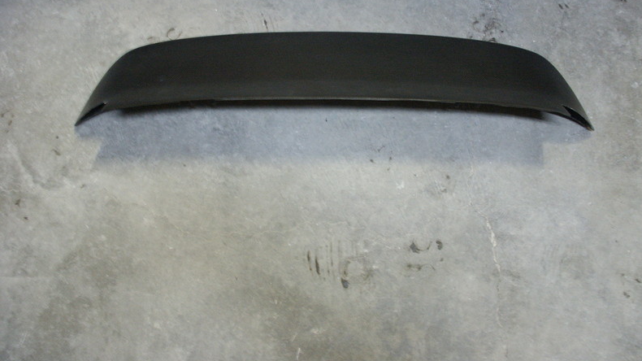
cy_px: 130
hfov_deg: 61.0
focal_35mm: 32
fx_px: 545
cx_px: 324
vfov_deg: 36.4
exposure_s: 1/6
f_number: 2.8
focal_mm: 7.59
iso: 200
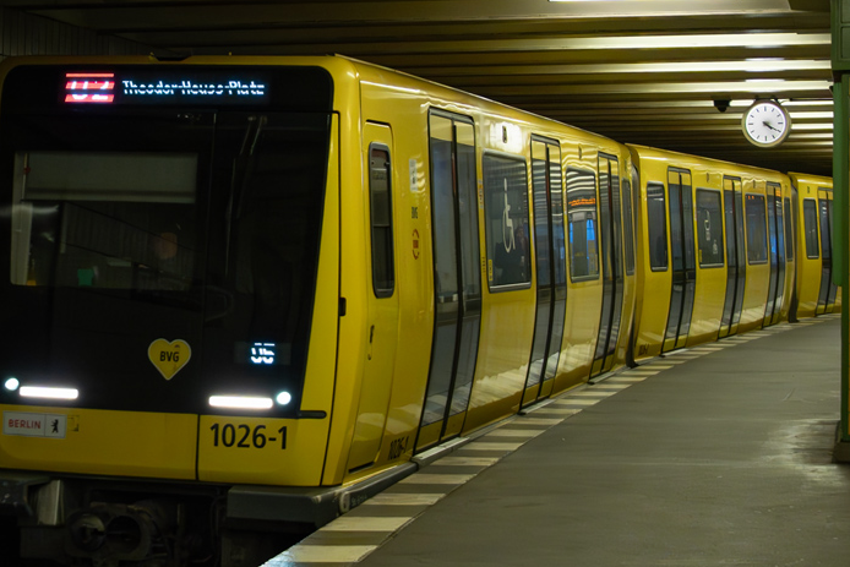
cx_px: 175
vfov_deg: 16.3
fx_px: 1985
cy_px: 241
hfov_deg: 23.8
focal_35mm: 84
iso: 2500
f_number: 4.5
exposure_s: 1/250
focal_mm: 27
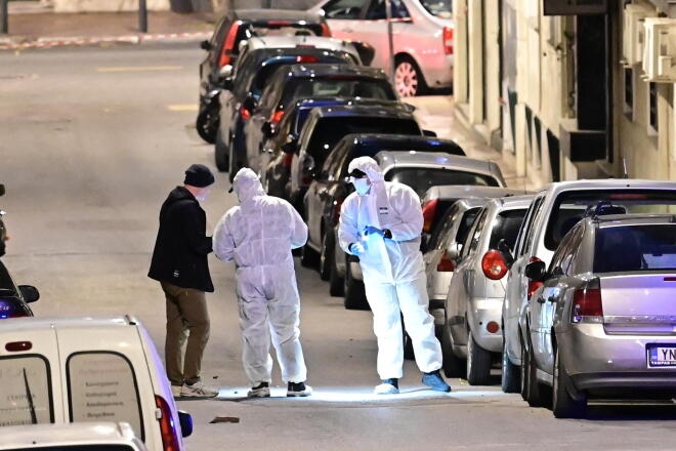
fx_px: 3755
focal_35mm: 200
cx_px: 338
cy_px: 226
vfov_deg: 6.9
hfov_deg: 10.3
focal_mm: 200
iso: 3200
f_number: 4
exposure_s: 1/50
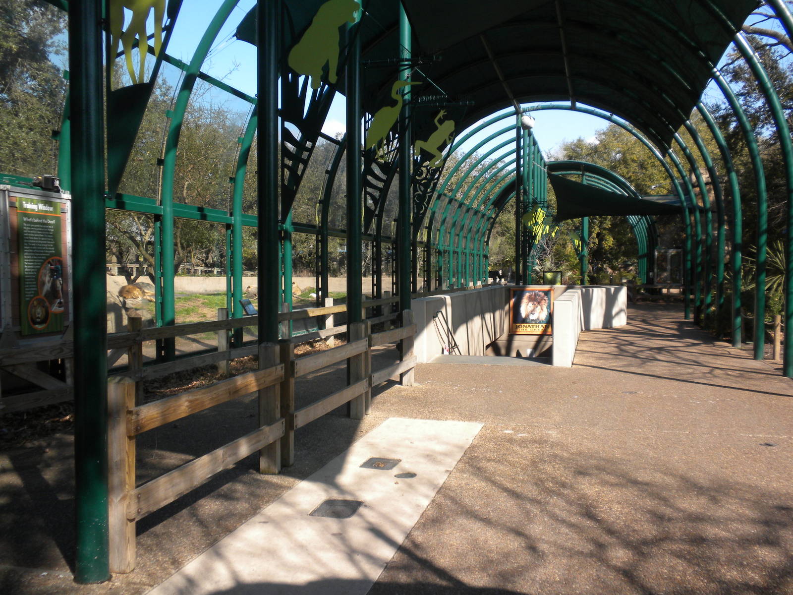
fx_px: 848
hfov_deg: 50.1
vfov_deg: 38.7
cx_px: 396
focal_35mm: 37
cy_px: 298
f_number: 3.5
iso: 71
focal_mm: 6.6
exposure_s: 1/460
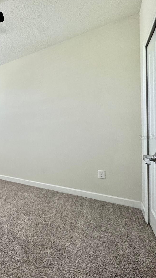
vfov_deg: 83.8
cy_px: 137
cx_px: -29
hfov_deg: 39.5
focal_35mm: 21
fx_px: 154
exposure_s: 1/120
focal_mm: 2.22
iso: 250
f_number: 2.2
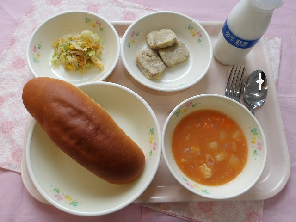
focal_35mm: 27
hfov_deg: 65.3
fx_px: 231
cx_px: 148
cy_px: 111
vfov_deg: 51.4
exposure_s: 1/96
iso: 100
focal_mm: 4.9
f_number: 3
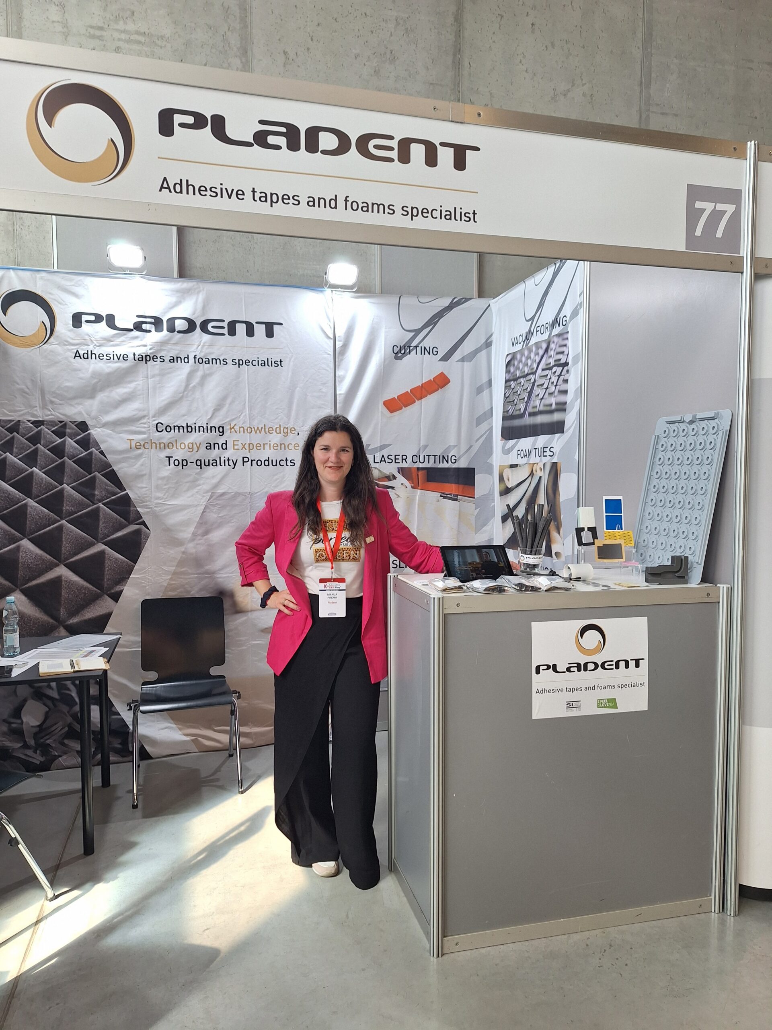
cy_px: 515
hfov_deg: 58.9
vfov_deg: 73.9
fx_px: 684
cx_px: 386
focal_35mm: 23
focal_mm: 5.54
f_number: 1.8
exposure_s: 1/100
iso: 40
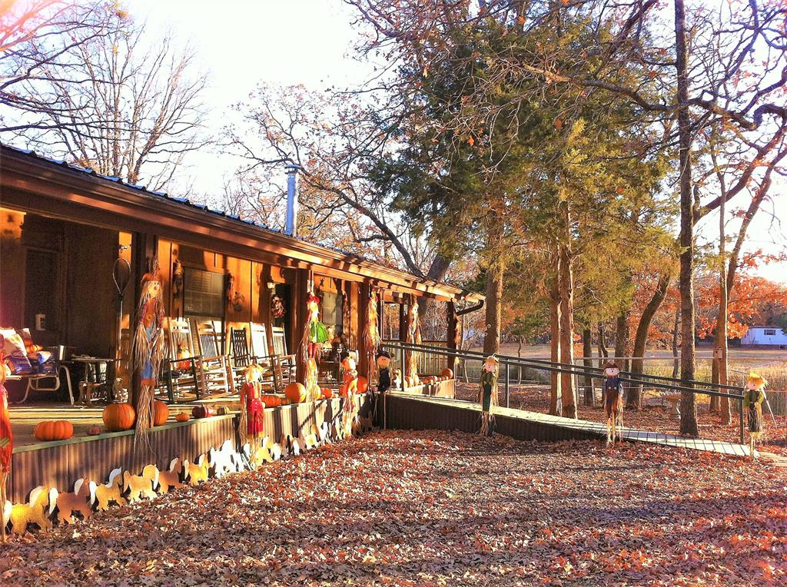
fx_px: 794
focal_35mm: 35
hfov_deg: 52.7
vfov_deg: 40.6
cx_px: 394
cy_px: 294
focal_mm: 3.85
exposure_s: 1/175
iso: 80
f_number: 2.8
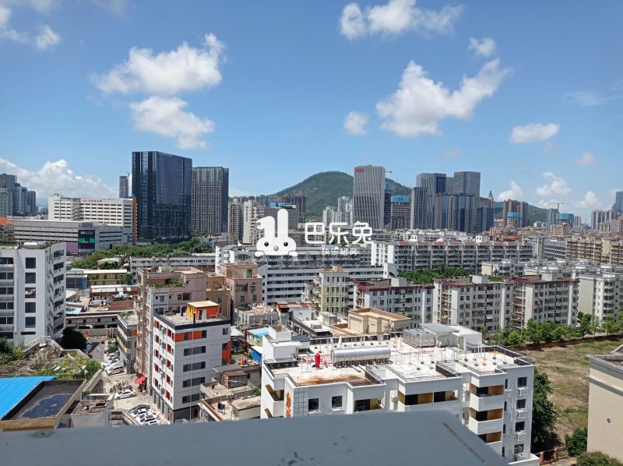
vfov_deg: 49.7
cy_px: 233
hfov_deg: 63.5
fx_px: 503
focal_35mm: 28
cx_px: 312
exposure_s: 1/3984
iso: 103
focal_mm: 4.74
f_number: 1.79
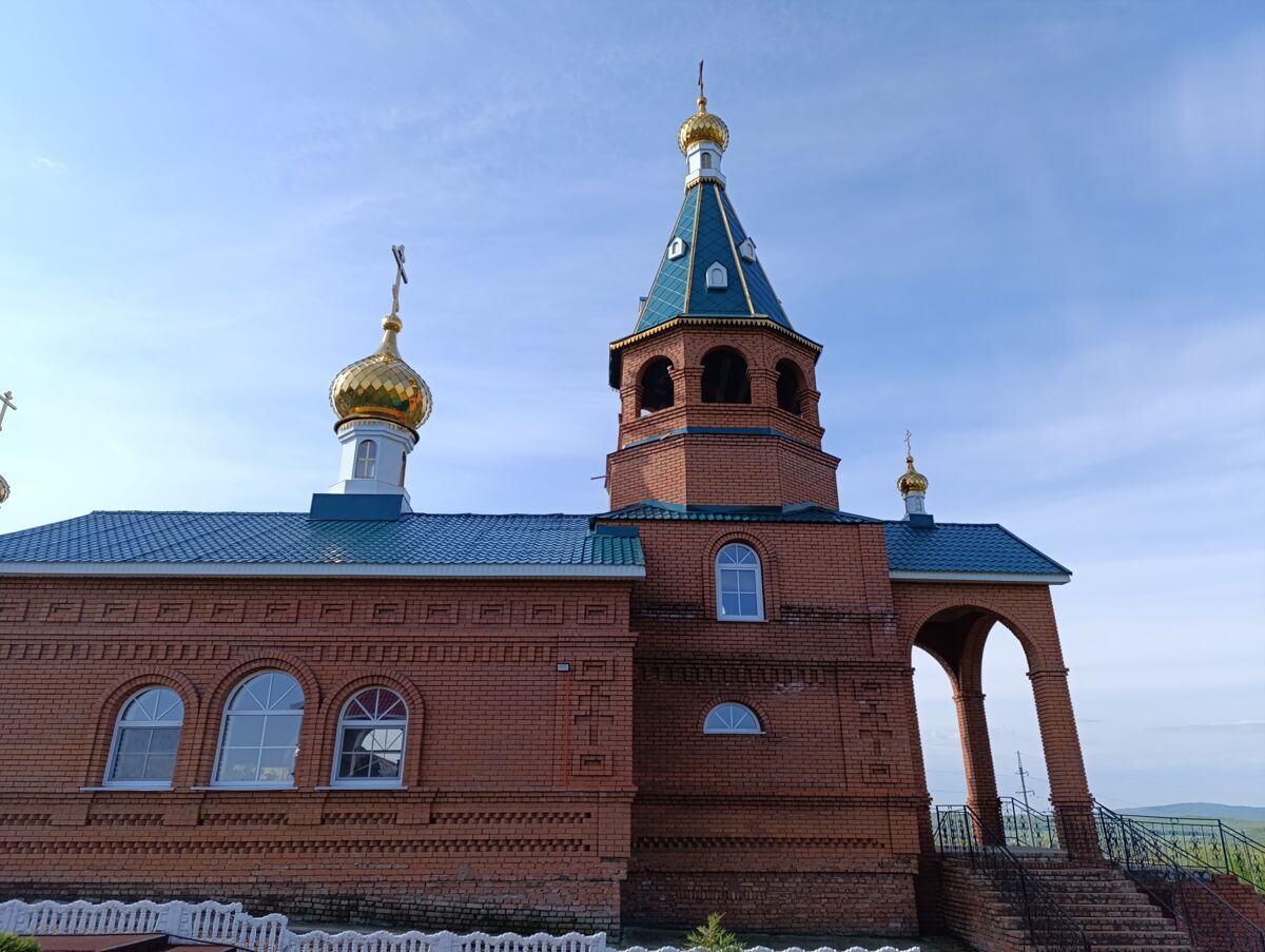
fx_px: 842
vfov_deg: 59.0
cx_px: 632
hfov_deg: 73.9
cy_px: 476
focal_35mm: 23
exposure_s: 1/613
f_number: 1.6
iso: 50
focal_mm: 6.14
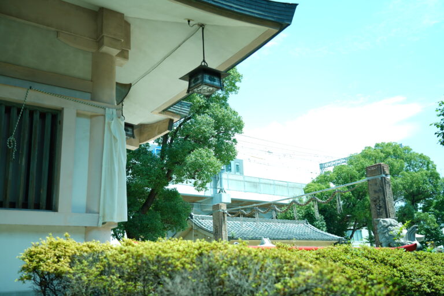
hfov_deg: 55.8
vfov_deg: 38.9
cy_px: 148
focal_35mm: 34
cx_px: 222
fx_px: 419
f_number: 4
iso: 64
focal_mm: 34
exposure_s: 1/250
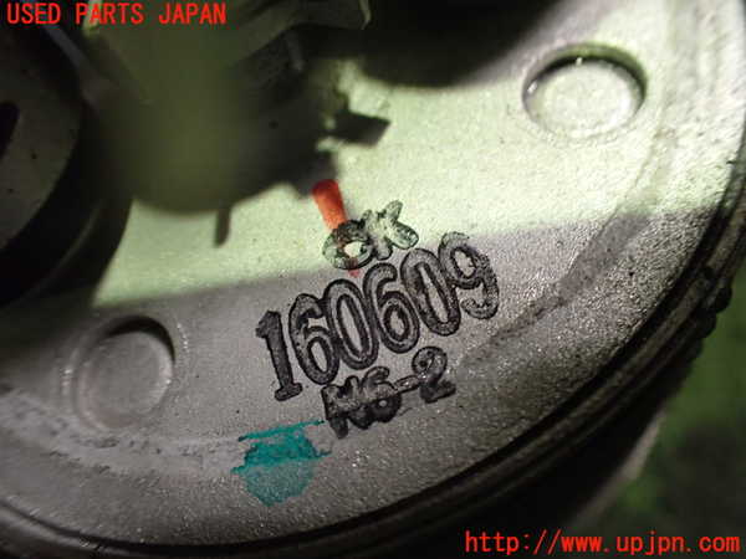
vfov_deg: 46.8
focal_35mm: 30
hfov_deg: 60.0
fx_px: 647
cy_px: 280
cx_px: 373
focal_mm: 5.4
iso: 800
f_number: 2.3
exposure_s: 1/30
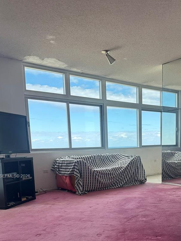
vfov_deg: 49.6
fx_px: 251
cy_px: 177
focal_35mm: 36
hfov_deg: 39.5
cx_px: 110
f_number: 1.78
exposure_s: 1/836
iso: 80
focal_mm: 6.86
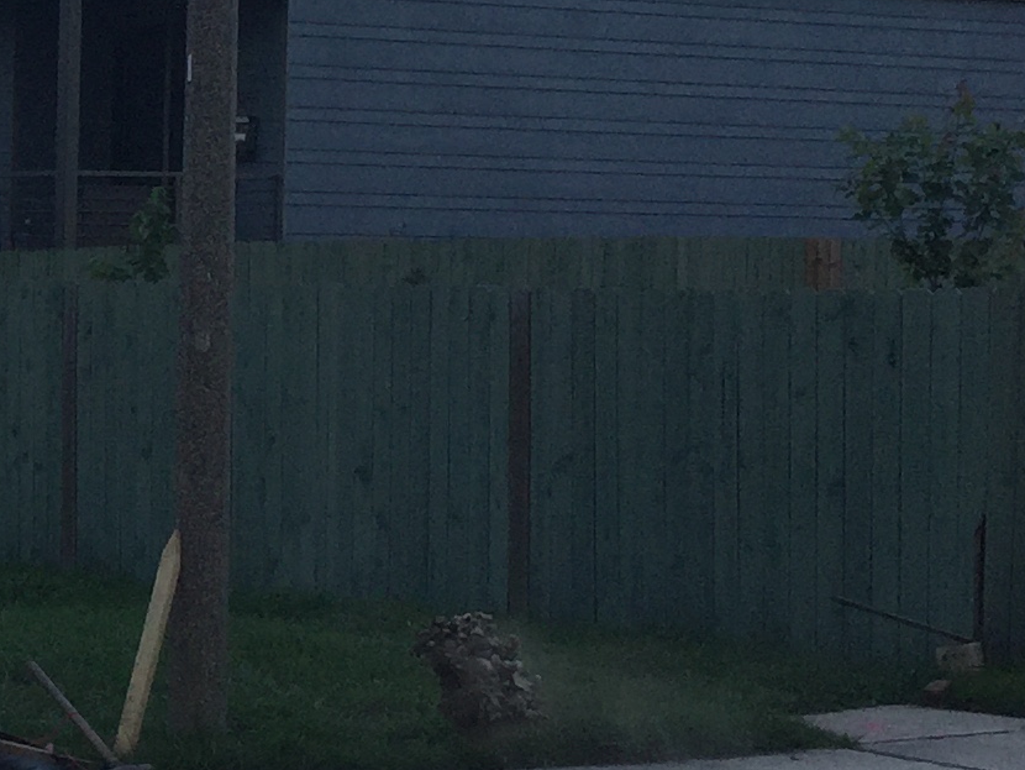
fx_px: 3377
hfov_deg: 16.3
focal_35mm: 114
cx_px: -308
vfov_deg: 13.0
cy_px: 434
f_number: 2.2
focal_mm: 4.15
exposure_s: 1/2083
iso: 32
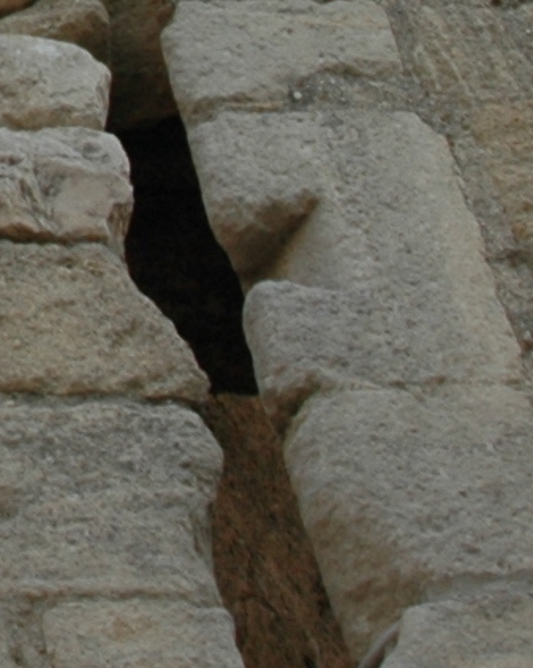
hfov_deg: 5.1
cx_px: -1191
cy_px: -731
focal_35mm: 281
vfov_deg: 6.6
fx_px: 5547
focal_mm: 28
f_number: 9
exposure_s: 1/320
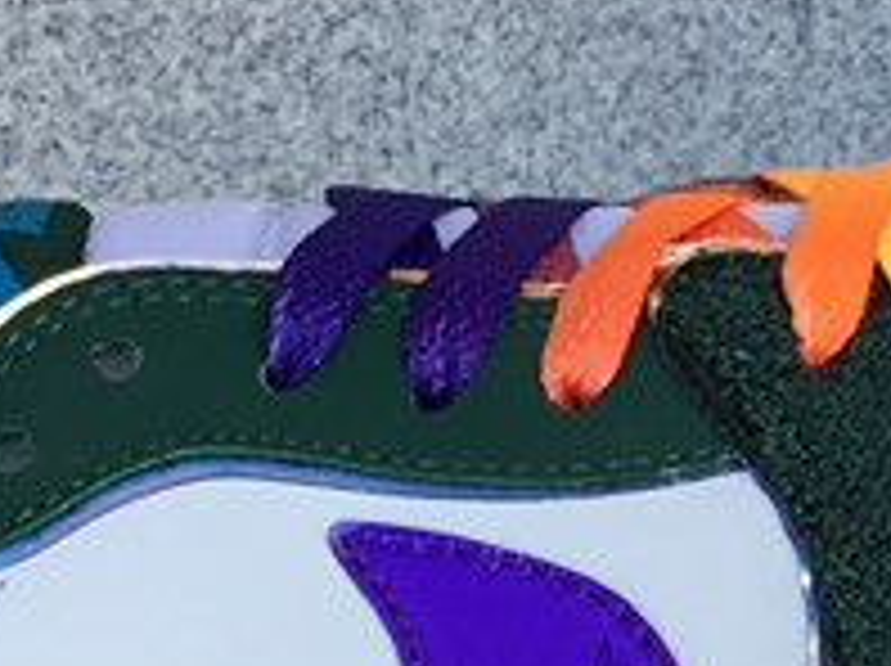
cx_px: 513
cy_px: 520
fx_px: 3625
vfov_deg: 10.5
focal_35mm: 141
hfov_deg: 14.0
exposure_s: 1/259
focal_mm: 3.3
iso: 25
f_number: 2.4
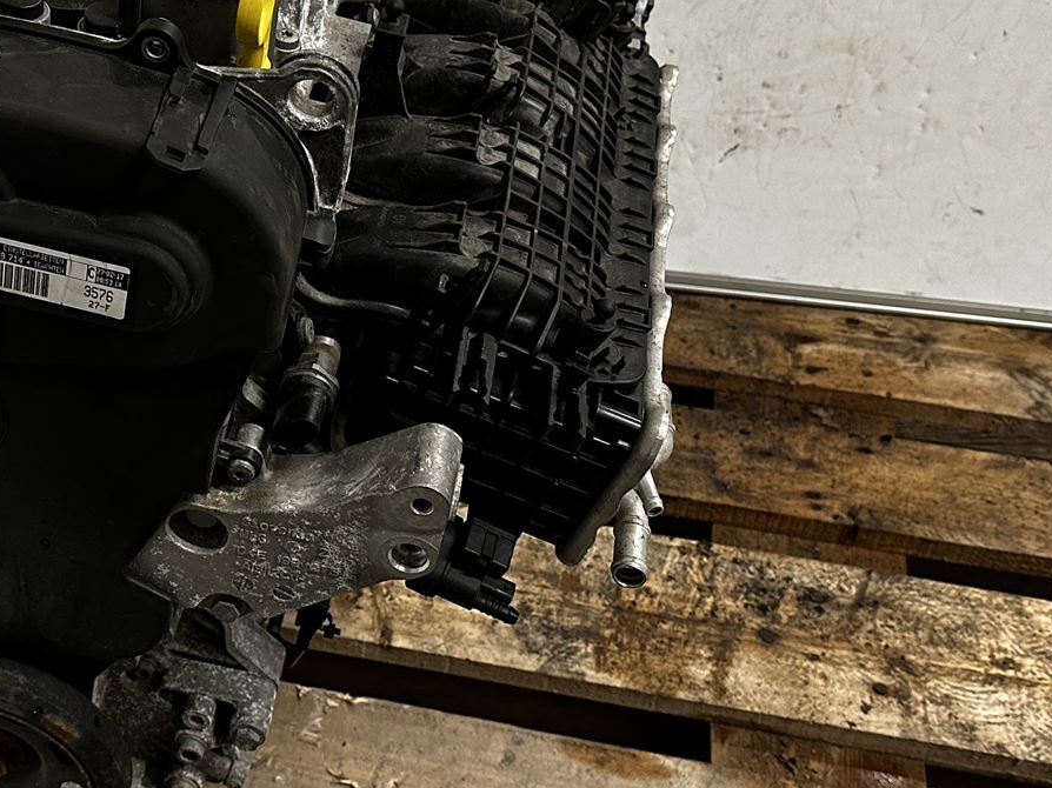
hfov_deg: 34.5
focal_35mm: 55
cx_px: 312
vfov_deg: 26.5
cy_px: 300
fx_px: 1671
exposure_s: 1/50
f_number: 1.78
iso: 250
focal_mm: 6.86
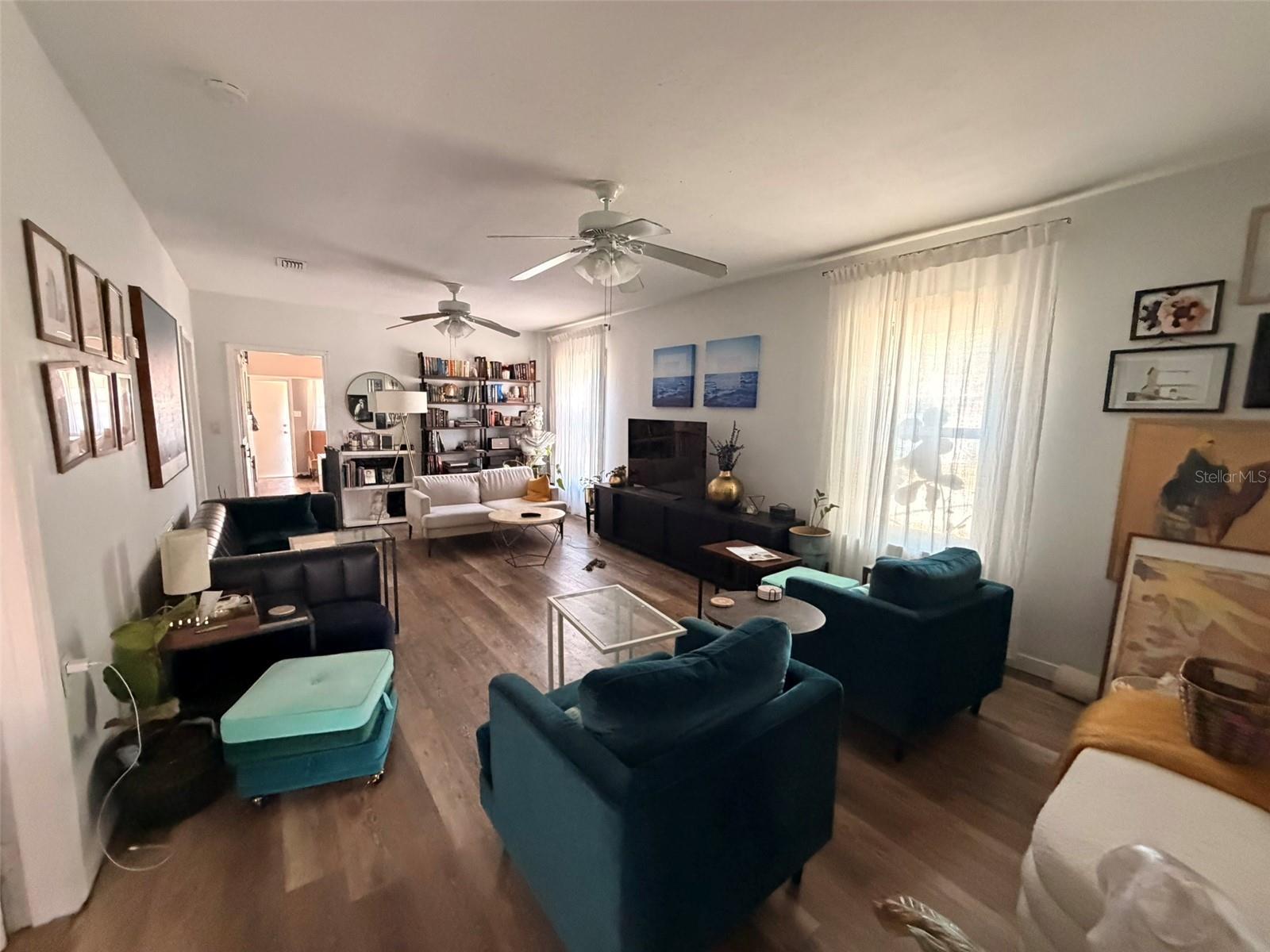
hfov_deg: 102.1
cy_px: 476
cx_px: 635
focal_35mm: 14
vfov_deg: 85.7
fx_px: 514
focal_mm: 2.22
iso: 800
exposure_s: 1/60
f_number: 2.2
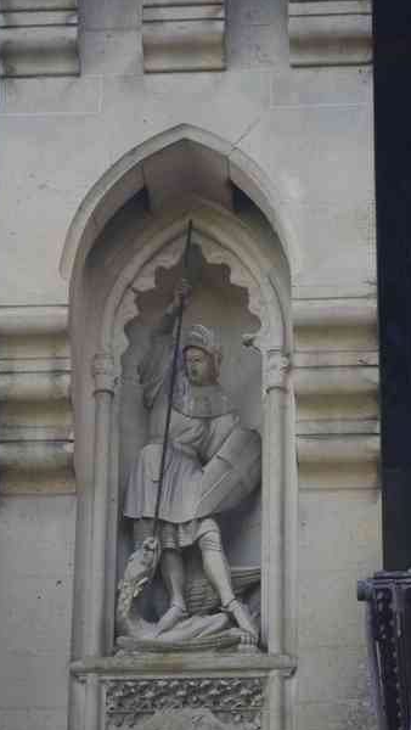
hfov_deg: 8.4
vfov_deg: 14.9
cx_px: 218
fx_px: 2784
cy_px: 428
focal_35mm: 144
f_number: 9
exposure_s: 1/100
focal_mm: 55
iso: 800
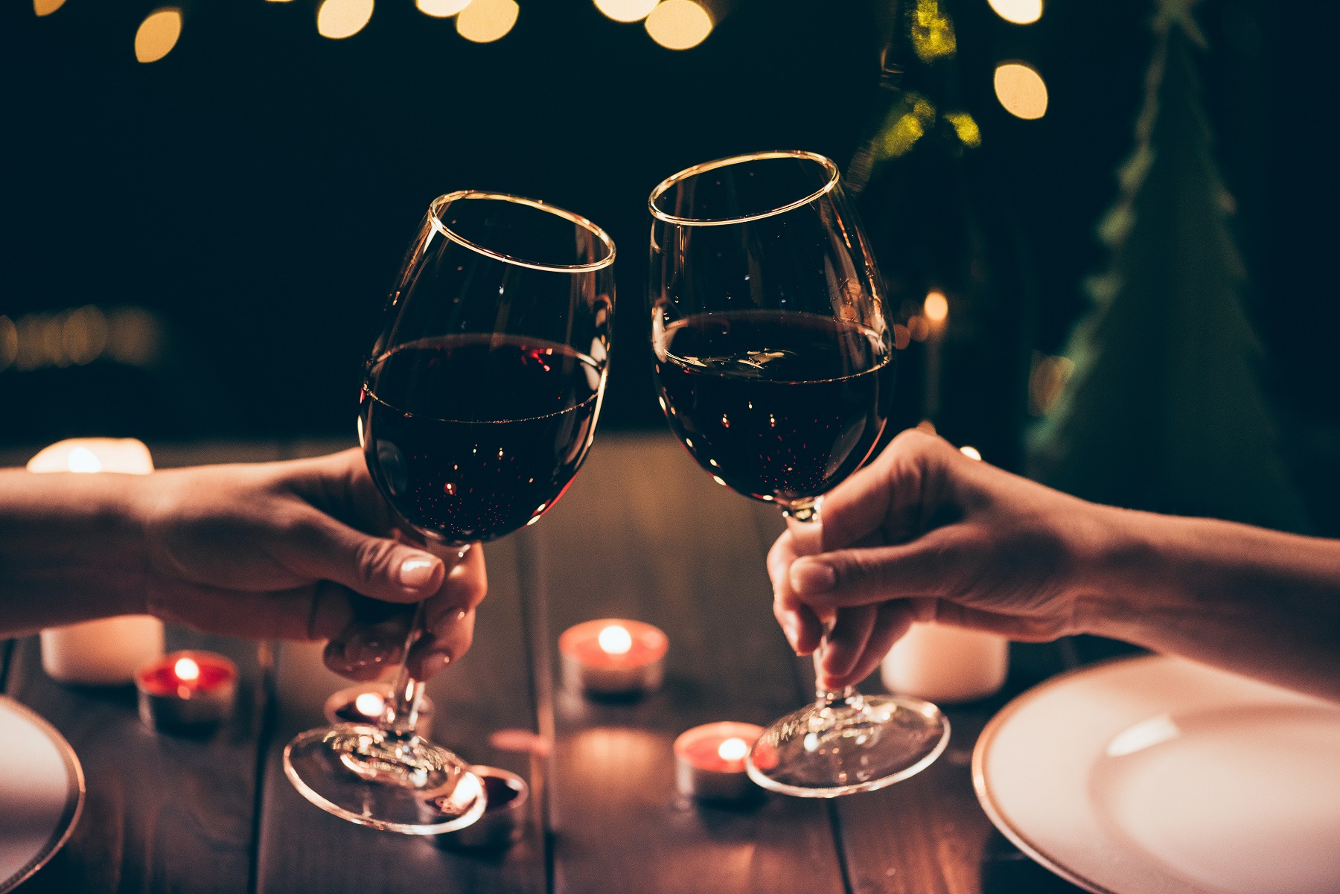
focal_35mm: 105
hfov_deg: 19.5
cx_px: 670
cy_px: 447
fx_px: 3909
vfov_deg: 13.0
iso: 800
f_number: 3
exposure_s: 1/100
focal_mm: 105
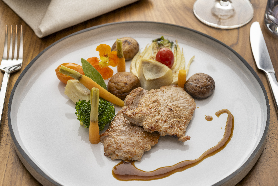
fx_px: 463
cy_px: 93
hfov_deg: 33.4
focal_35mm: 60
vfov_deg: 22.6
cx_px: 139
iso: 100
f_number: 8
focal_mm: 60
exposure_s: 1/60
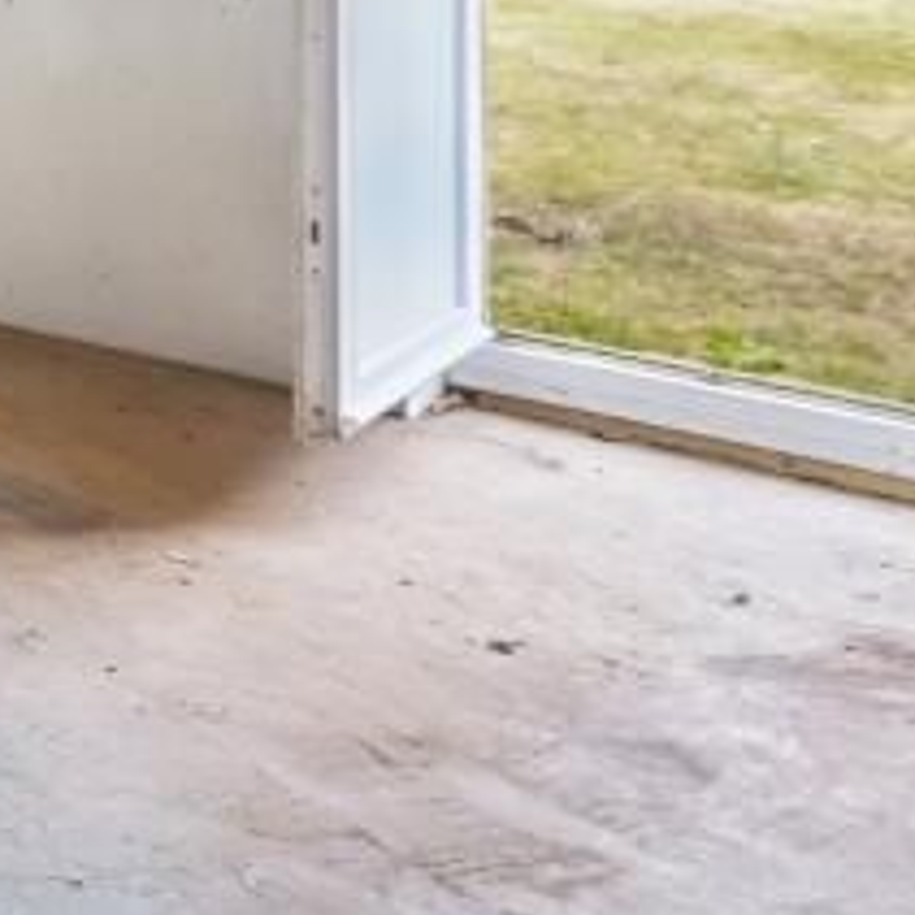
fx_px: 1974
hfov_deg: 18.8
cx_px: -820
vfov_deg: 24.4
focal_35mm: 66
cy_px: -85
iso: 320
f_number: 5.6
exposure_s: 1/20
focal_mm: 16
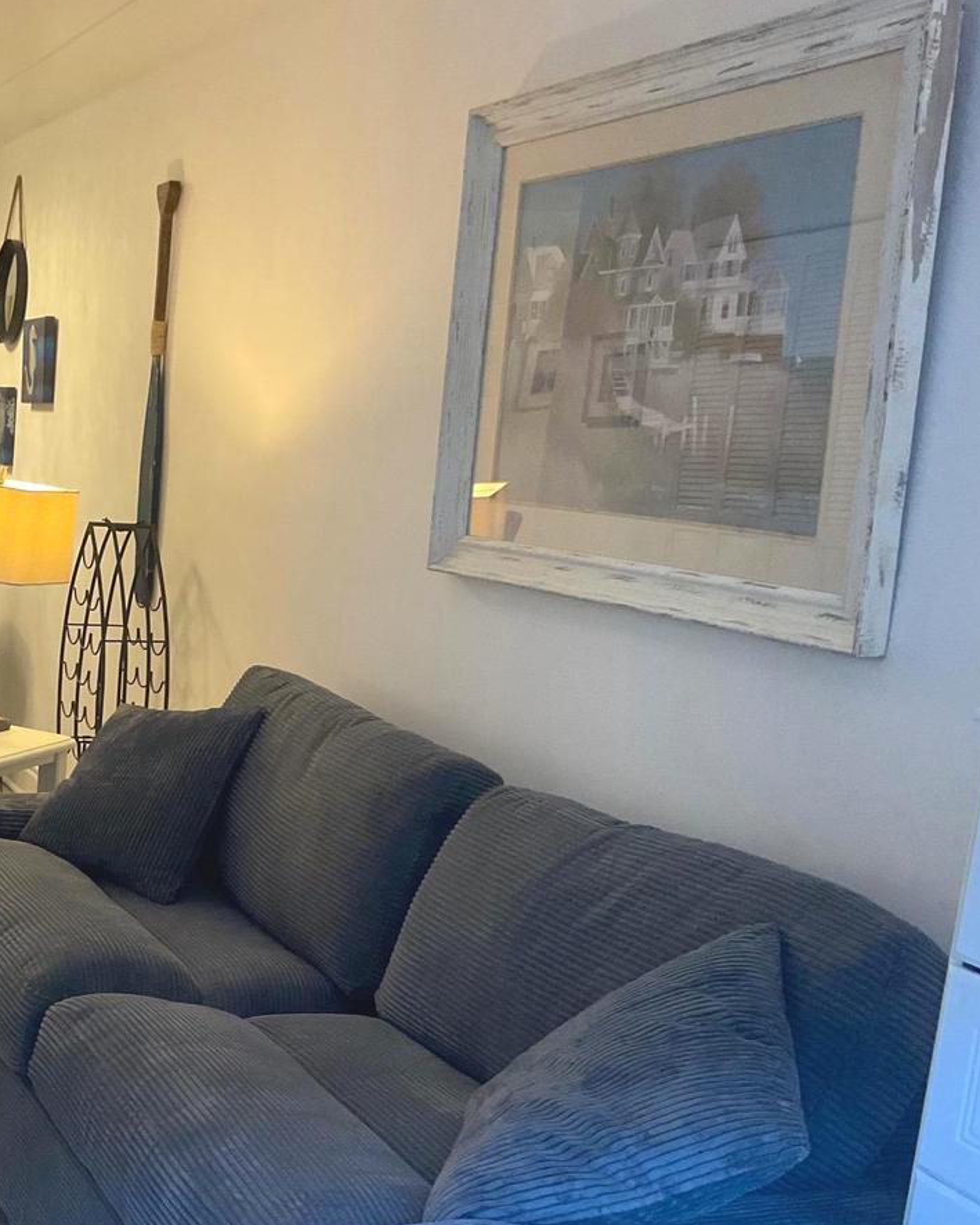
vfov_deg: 40.1
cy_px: 740
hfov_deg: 30.8
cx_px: 37
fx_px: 1667
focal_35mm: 46
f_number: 1.8
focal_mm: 3
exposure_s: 1/60
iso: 200
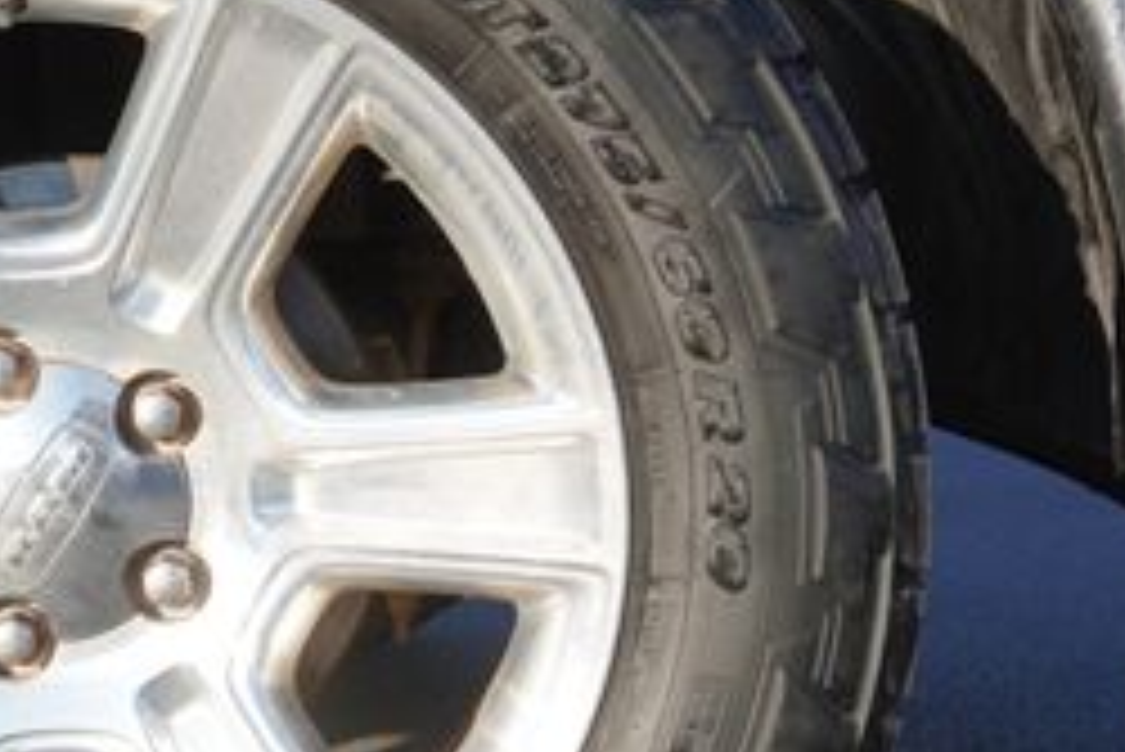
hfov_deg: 21.4
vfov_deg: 14.9
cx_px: 32
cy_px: 468
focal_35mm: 92
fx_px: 2877
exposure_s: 1/250
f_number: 5.6
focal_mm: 24
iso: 100
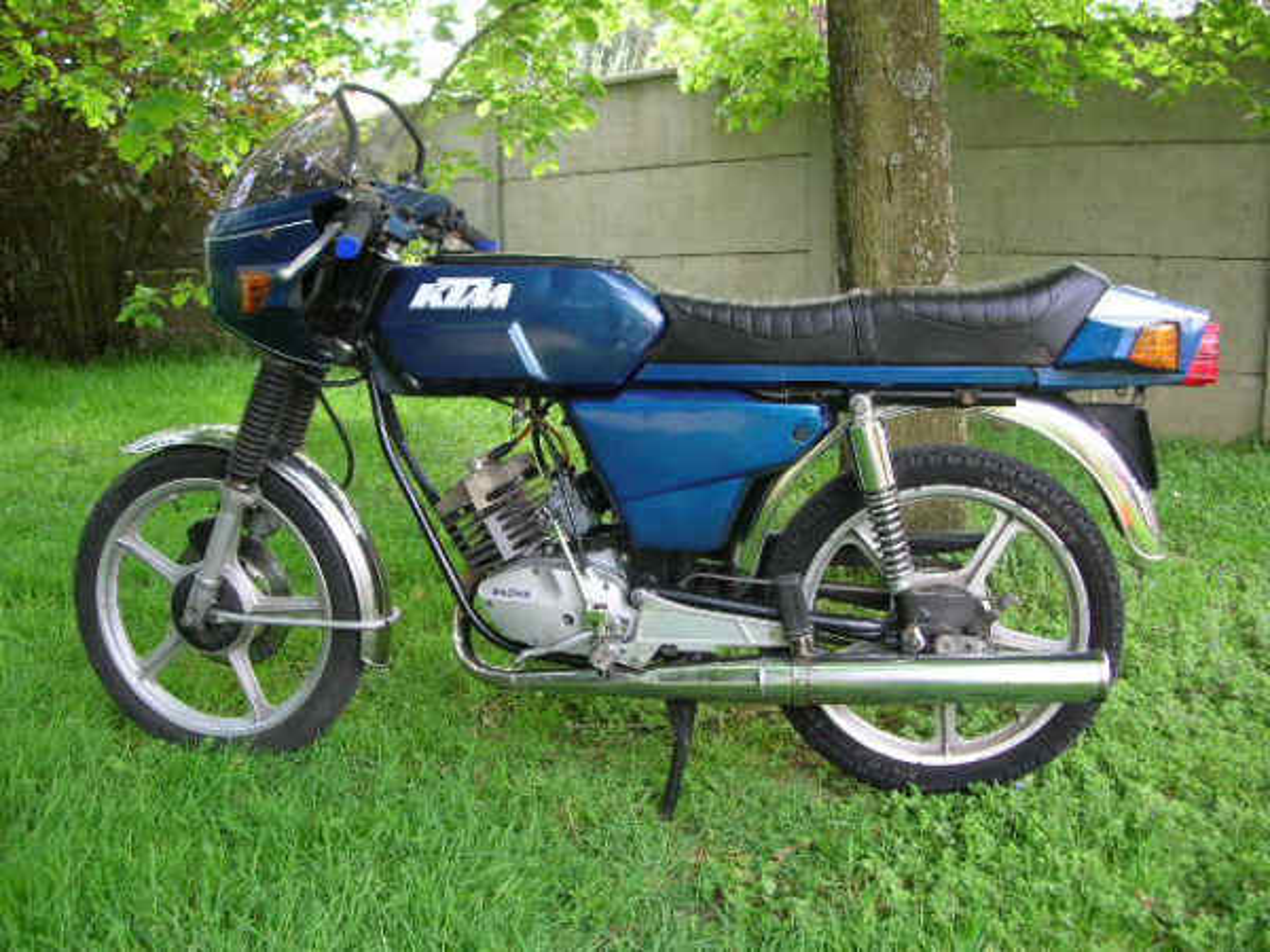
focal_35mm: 35
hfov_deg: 52.6
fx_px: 1284
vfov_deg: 40.7
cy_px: 476
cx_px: 635
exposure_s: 1/33
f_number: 2.8
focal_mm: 5.8
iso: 50
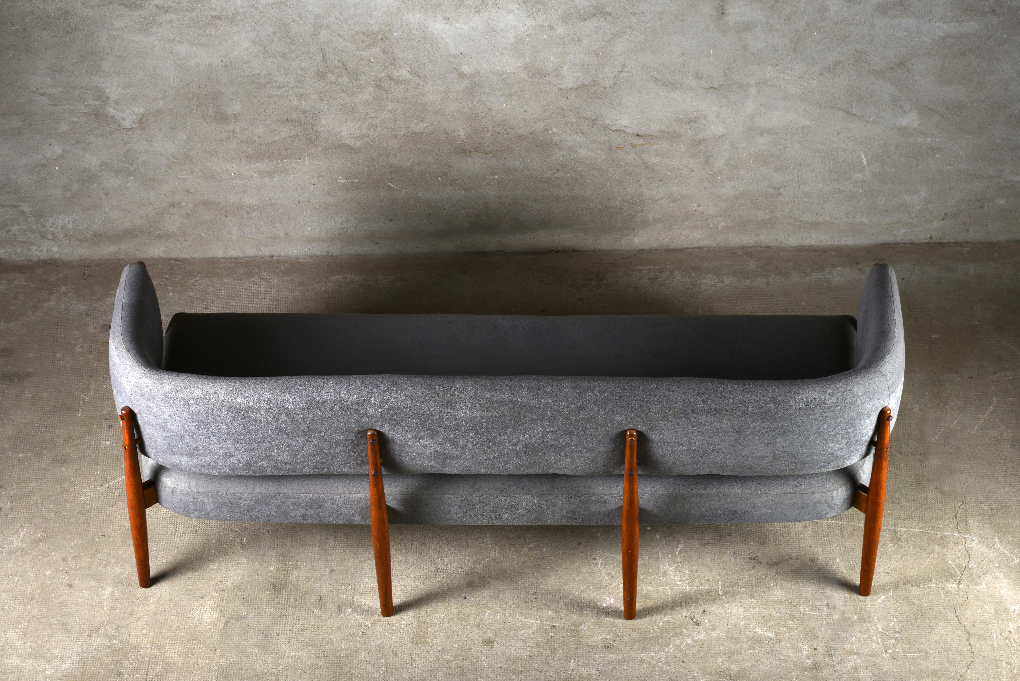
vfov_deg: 18.2
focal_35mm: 75
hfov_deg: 27.0
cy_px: 340
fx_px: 2126
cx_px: 510
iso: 400
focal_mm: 75
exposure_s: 1/160
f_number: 18
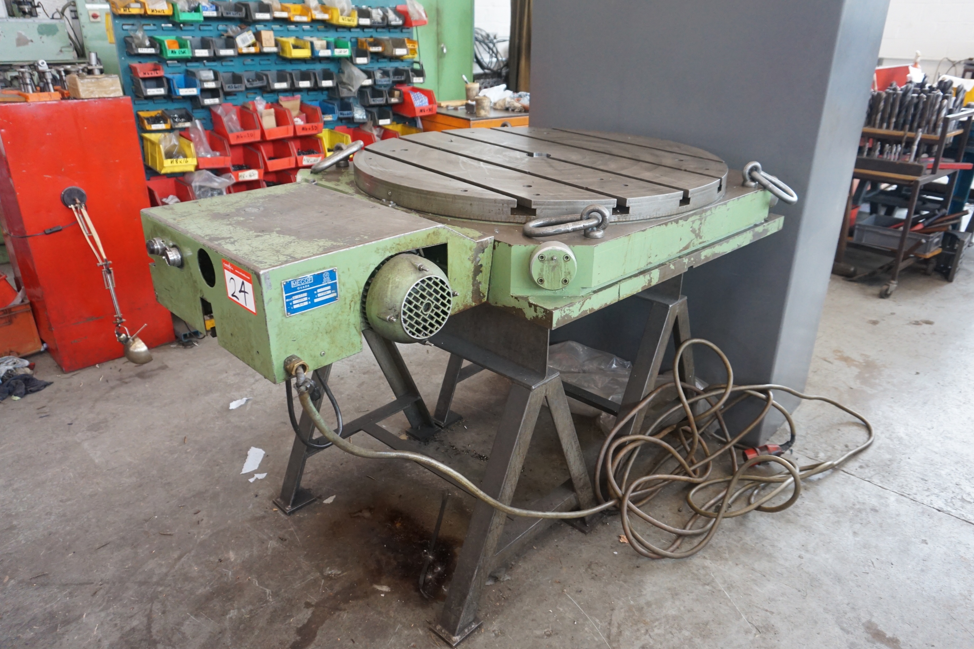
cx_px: 500
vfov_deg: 51.3
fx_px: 676
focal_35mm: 25
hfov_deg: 71.5
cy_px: 321
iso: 1600
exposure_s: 1/160
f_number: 4
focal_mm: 16
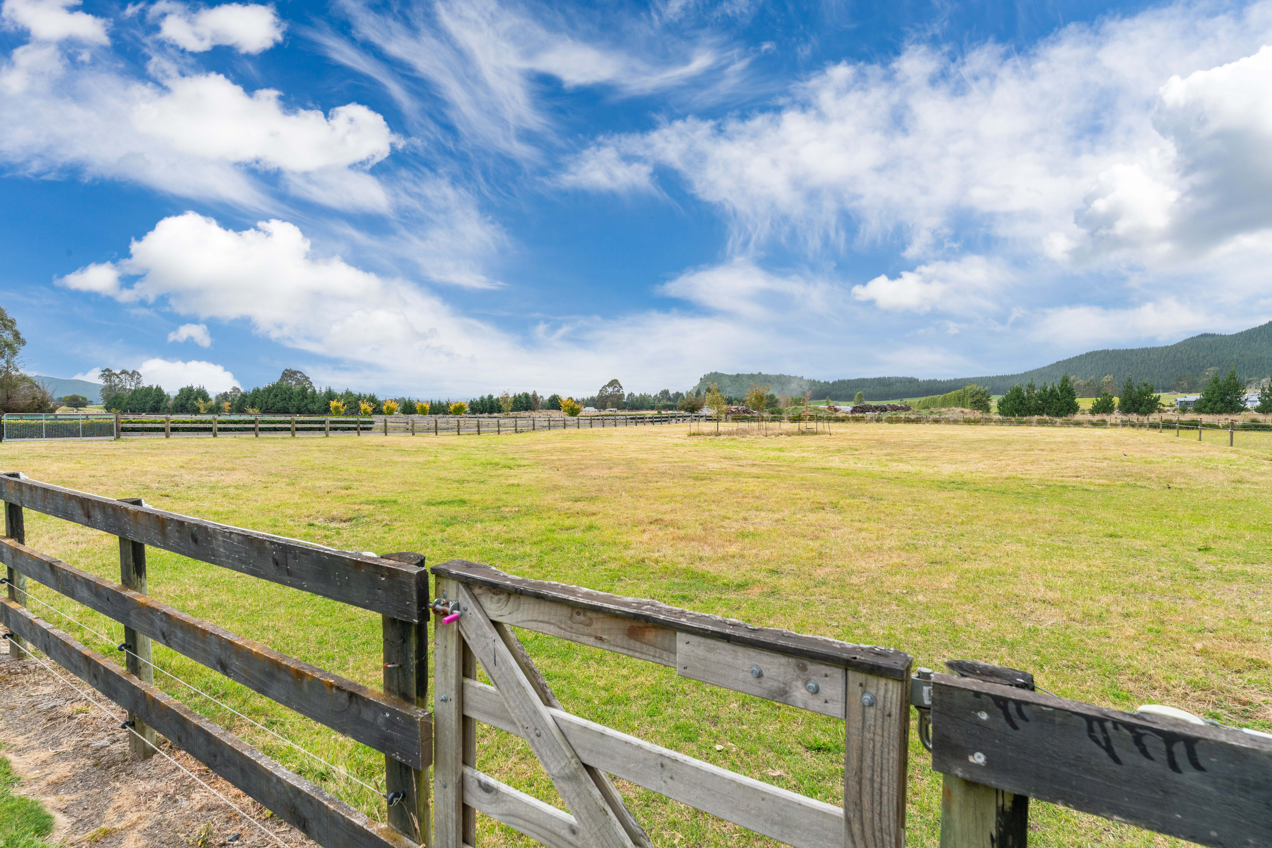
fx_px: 625
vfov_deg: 68.3
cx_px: 636
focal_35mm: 18
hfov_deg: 91.0
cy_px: 424
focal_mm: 17.7
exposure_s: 1/2000
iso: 640
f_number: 7.1
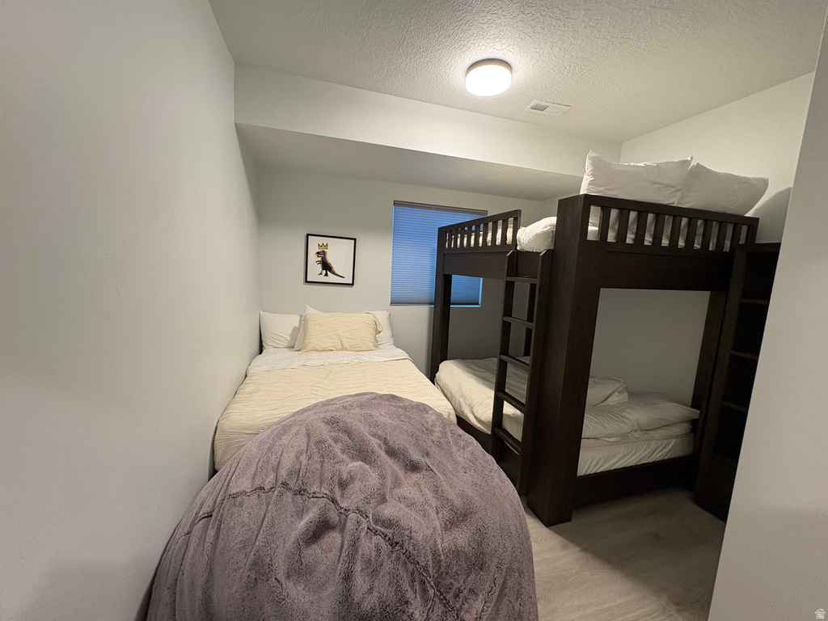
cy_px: 310
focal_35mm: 14
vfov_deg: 85.7
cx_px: 414
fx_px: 335
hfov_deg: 102.1
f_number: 2.2
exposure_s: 1/60
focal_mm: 2.22
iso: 320
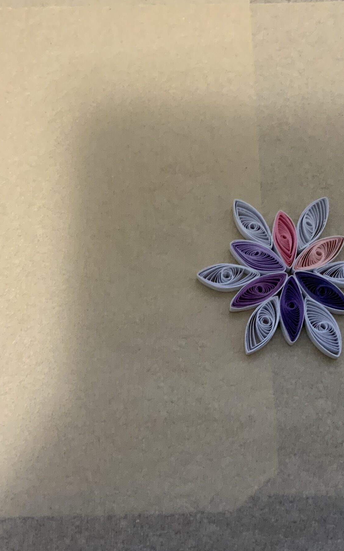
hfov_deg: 29.2
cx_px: 200
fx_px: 660
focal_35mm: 44
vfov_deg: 45.3
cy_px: 284
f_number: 1.8
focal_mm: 3
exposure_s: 1/40
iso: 160
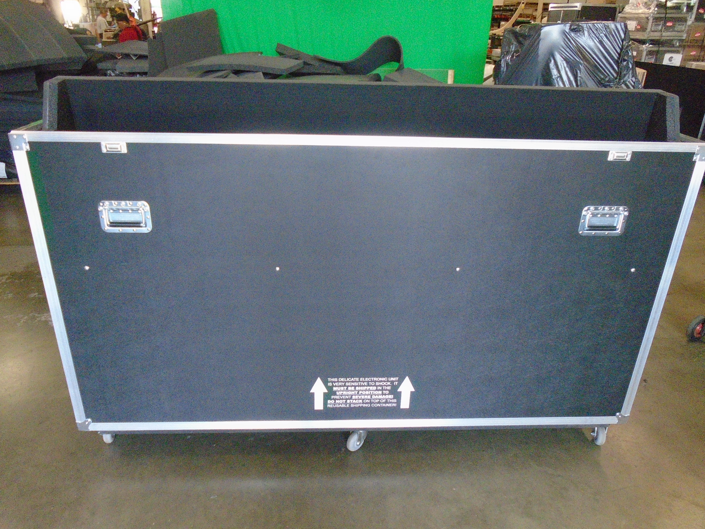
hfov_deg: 67.3
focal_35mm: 26
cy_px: 264
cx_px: 352
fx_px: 530
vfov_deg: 53.1
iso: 800
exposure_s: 1/100
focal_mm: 4.6
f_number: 3.2
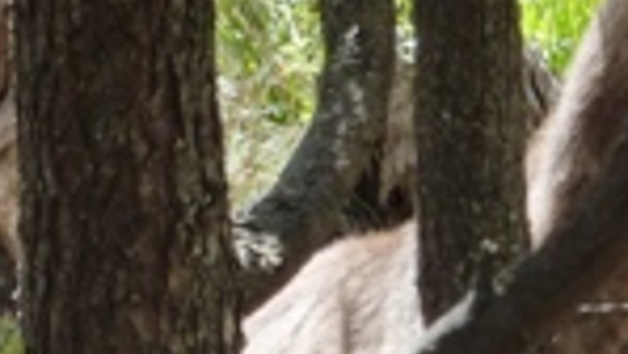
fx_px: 6315
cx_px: 141
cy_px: 308
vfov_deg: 3.2
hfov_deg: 5.7
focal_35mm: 379
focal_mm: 15.8
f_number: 4.3
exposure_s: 1/80
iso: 125
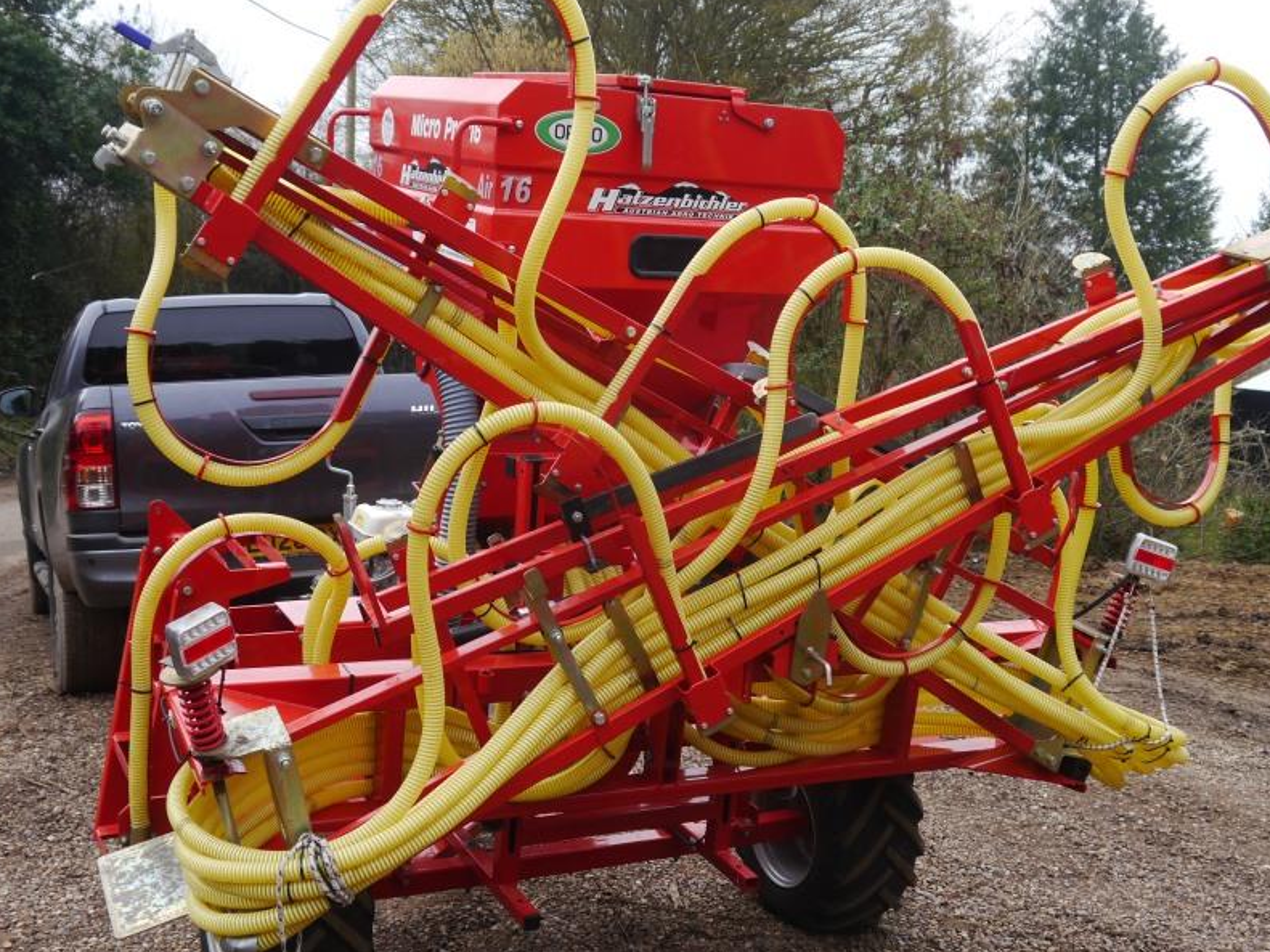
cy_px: 498
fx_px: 1614
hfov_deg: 42.9
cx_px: 653
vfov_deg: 32.9
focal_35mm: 44
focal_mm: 17
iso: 160
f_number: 5
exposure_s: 1/200
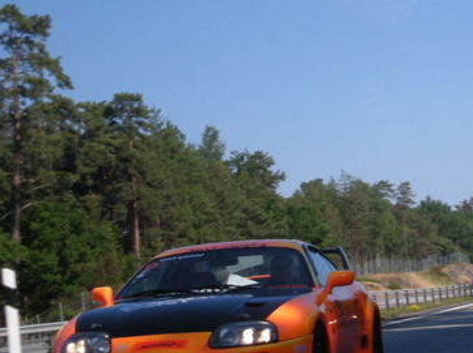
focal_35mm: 181
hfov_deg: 10.9
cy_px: 178
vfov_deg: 8.2
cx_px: 387
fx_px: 2471
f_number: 5.6
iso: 94
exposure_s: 1/250
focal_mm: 17
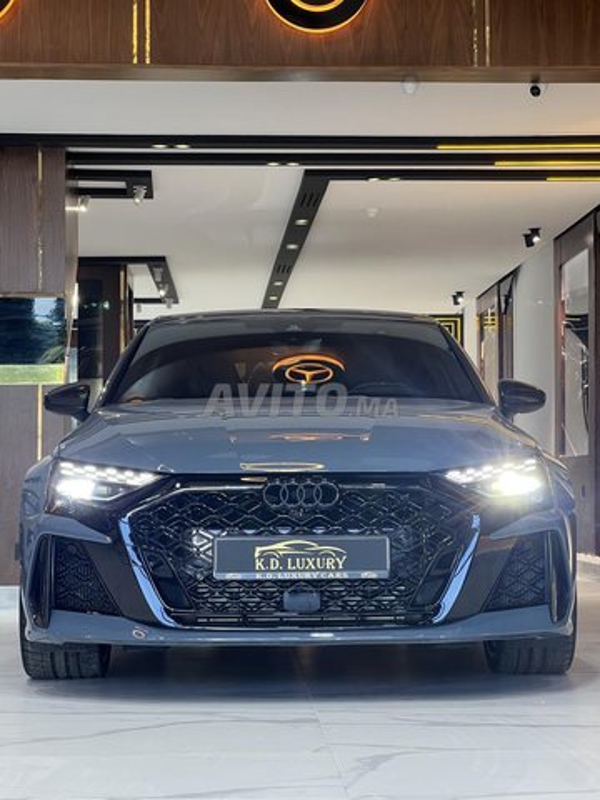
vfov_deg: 25.3
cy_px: 400
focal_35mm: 77
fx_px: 1780
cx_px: 300
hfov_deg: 19.1
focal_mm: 9
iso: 200
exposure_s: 1/100
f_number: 2.8
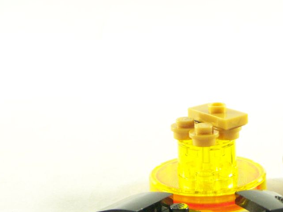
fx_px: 834
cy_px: 75
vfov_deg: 14.5
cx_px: 215
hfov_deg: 19.1
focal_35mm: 102
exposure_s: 1/60
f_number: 3.2
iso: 400
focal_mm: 10.7
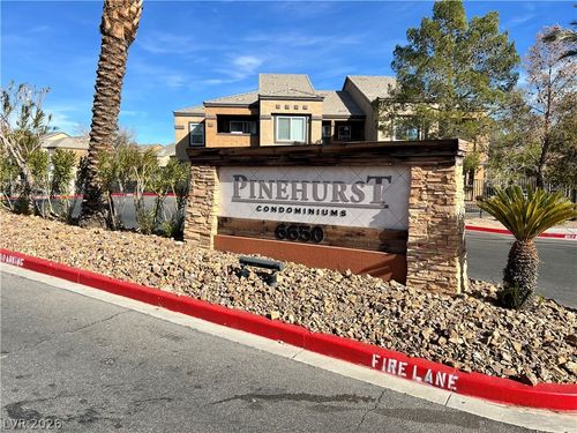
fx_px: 433
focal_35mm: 26
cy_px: 216
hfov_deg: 67.3
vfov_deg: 53.1
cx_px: 288
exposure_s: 1/2695
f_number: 1.5
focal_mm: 5.7
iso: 50
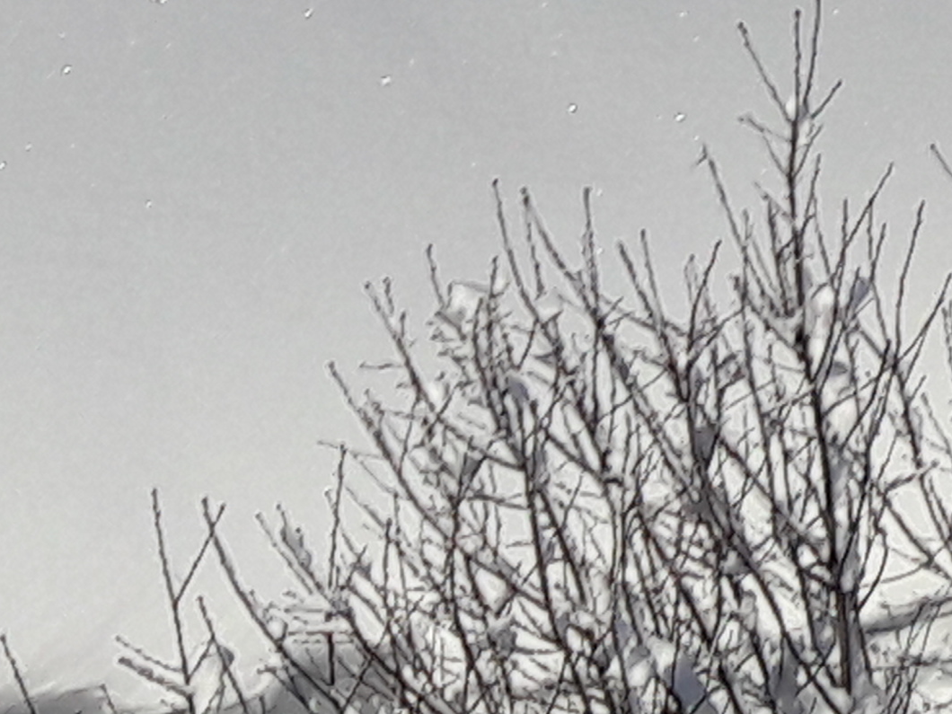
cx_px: 1774
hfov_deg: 15.3
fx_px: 2998
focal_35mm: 109
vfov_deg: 13.0
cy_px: -284
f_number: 1.9
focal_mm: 3.7
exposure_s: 1/4149
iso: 40
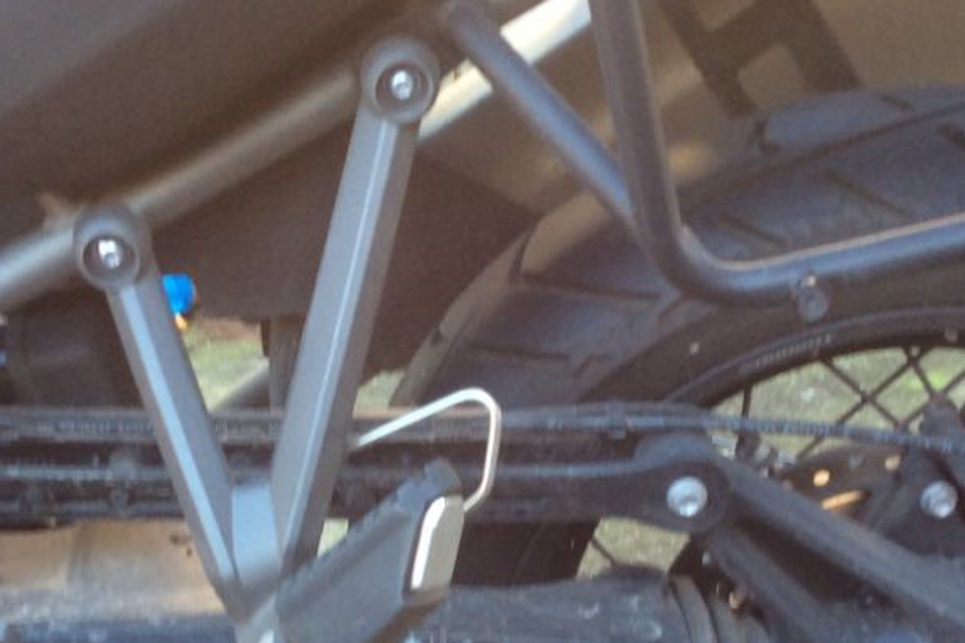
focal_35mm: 71
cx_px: 461
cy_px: 483
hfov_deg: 28.5
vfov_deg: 19.0
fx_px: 1903
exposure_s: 1/33
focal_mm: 3.3
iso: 40
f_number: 2.4
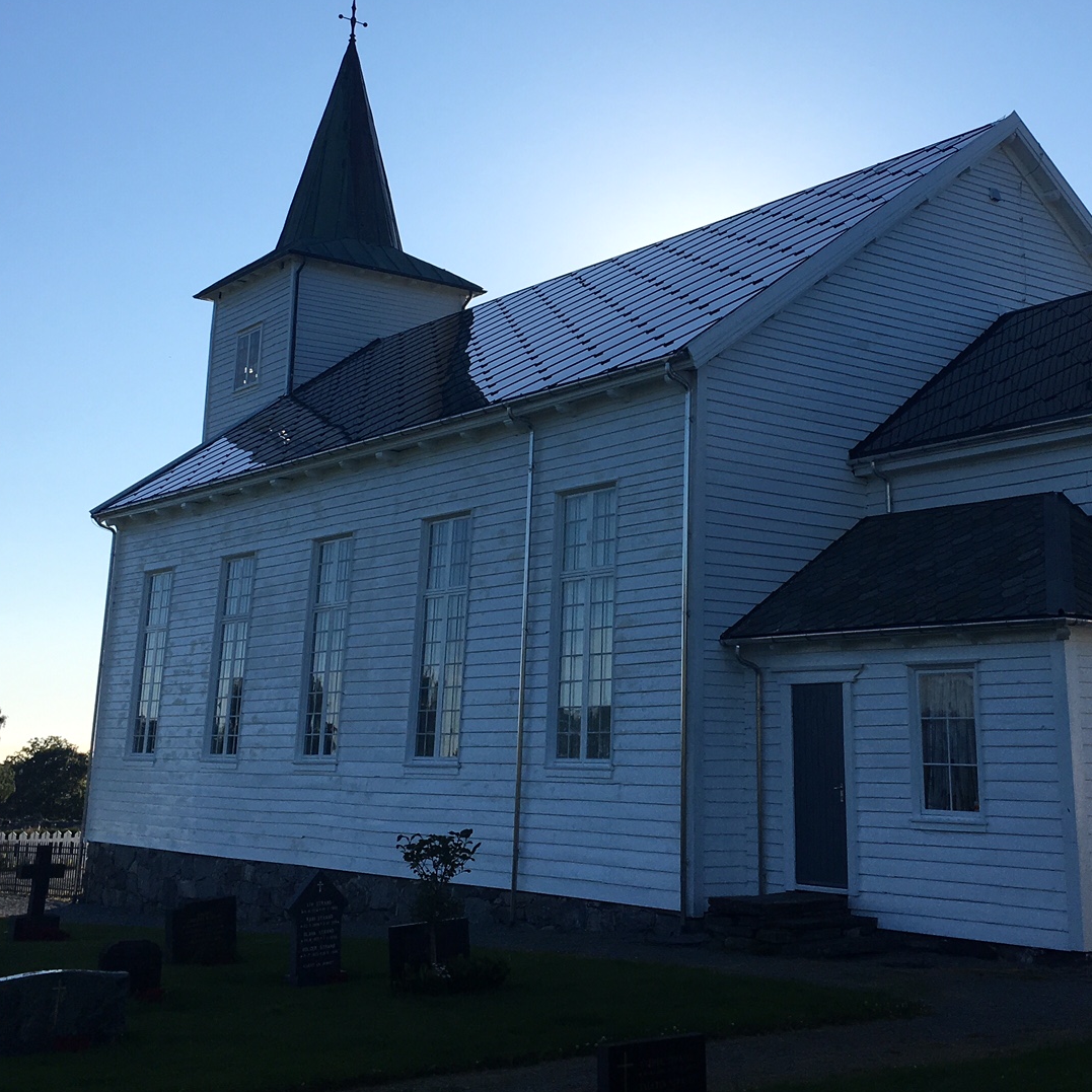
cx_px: 634
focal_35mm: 48
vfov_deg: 34.9
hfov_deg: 35.3
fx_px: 1713
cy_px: 332
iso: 25
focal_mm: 4.15
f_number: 2.2
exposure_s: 1/2079
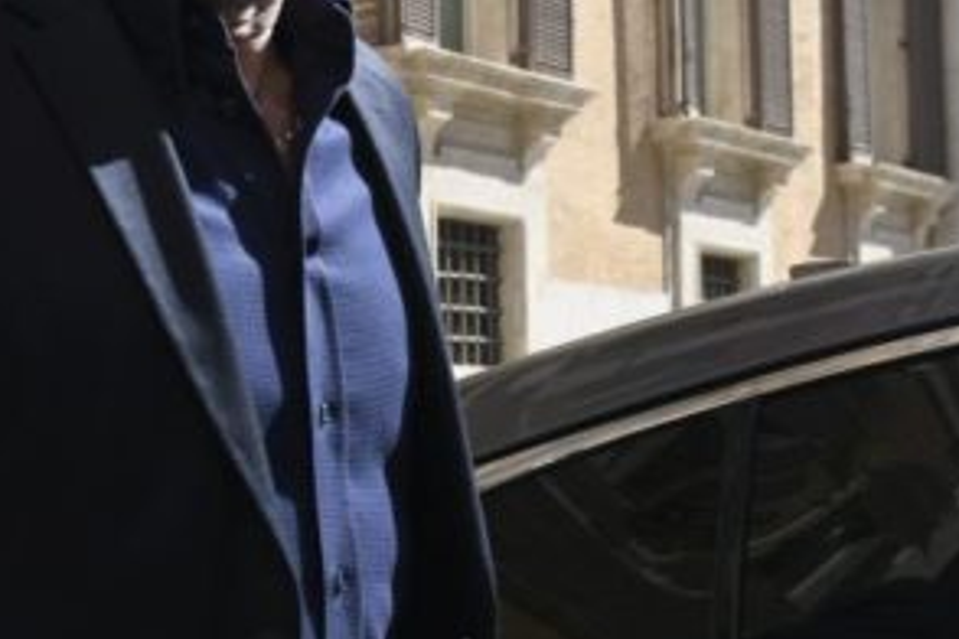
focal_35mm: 94
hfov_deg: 21.7
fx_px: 2504
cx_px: 401
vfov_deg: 14.4
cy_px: 95
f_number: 6.3
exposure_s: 1/640
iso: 250
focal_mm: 24
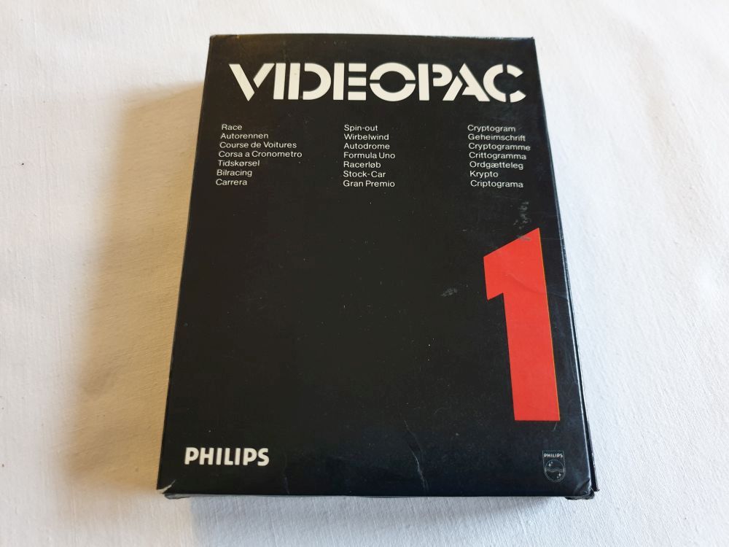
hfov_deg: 67.3
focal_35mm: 26
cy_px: 274
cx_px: 364
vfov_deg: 53.1
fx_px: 548
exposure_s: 1/20
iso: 250
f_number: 1.5
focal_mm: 4.3
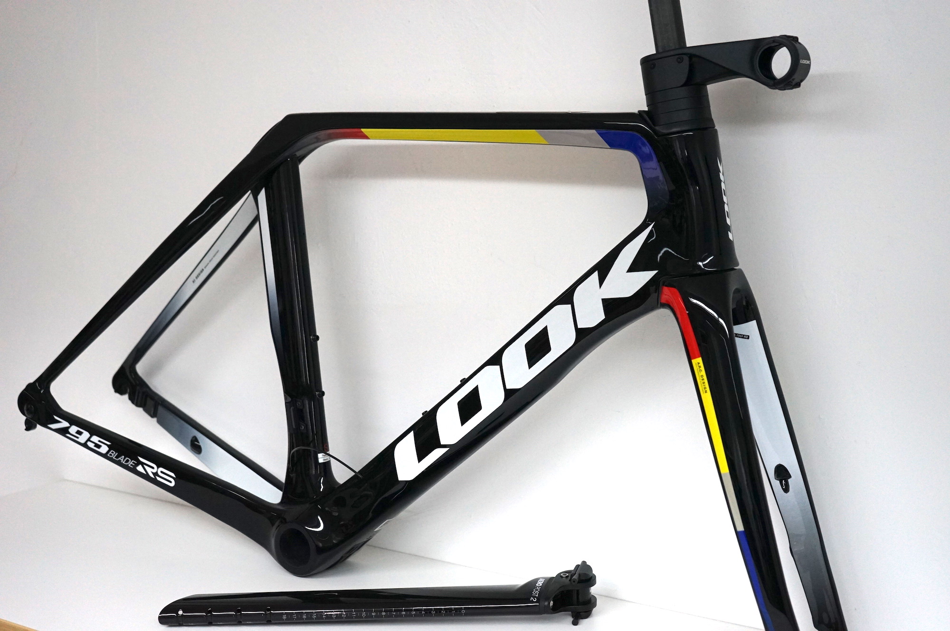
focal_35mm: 46
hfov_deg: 42.8
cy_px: 316
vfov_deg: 29.2
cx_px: 475
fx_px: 1213
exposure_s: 1/160
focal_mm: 46
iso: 2500
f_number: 4.5
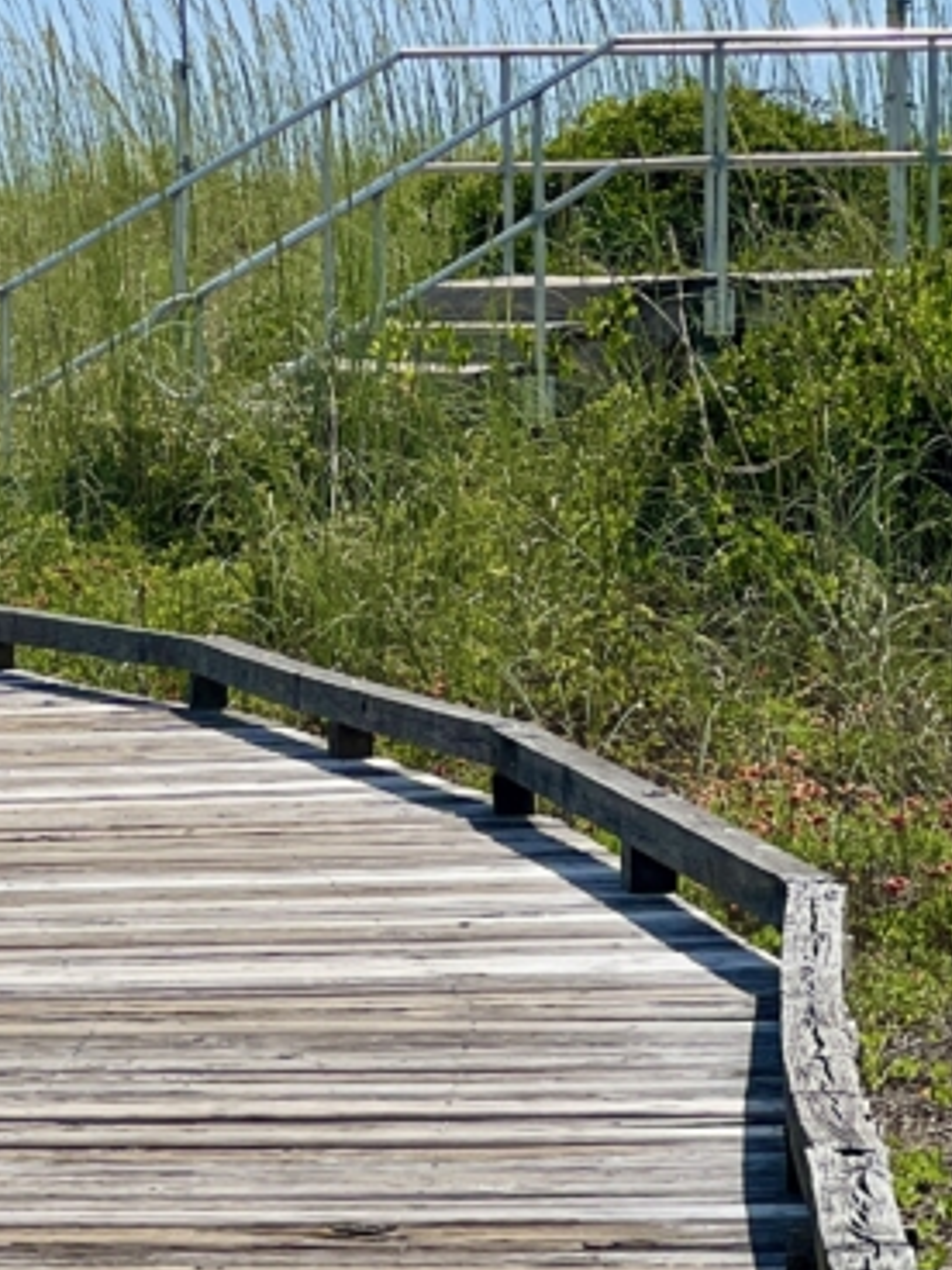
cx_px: -269
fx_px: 7847
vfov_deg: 9.2
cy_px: 462
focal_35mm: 214
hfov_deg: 6.9
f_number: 2.8
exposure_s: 1/1309
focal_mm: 9
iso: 32
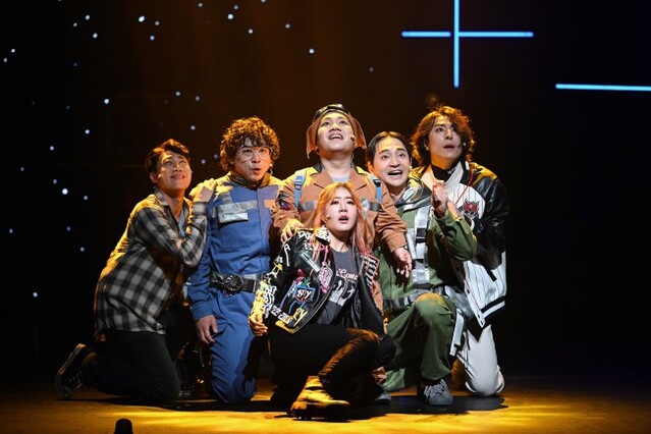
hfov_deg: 15.2
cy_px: 217
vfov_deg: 10.2
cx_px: 326
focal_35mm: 135
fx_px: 2441
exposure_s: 1/250
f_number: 3.5
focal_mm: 135
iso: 1600
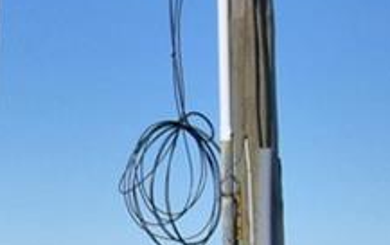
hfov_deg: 8.7
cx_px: -464
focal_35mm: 225
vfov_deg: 5.8
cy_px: 220
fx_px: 2393
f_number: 5.6
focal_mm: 20
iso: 100
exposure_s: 1/1250
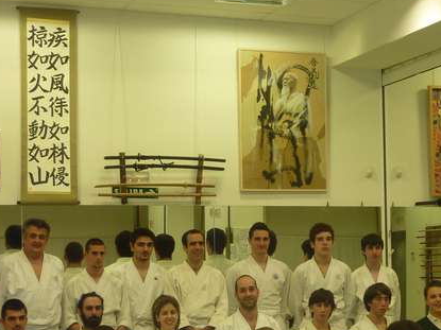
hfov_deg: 24.0
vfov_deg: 18.0
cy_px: 268
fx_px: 1032
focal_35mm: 81
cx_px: 291
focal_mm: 6.9
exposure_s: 1/30
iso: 125
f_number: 3.7
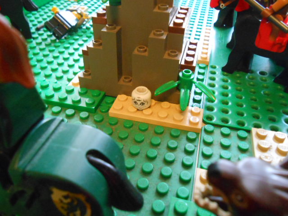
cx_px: 144
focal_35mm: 30
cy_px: 108
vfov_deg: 46.8
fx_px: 250
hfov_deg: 60.0
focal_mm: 5.3
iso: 800
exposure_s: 1/8
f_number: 3.8
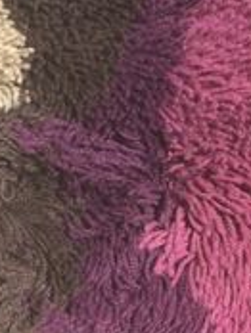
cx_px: 454
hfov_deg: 10.5
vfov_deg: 14.6
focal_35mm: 133
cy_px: 335
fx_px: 1283
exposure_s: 1/1244
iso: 32
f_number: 2.2
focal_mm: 4.15
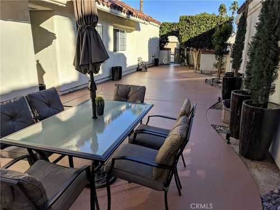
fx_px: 210
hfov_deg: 67.3
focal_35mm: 26
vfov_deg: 53.1
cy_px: 105
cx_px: 140
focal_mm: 4.67
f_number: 2
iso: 50
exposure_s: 1/2584
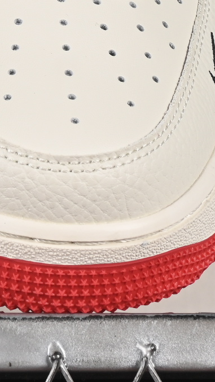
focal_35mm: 323
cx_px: -153
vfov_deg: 6.7
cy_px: -9
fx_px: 3272
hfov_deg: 3.7
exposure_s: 1/100
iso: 160
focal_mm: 50
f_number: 8
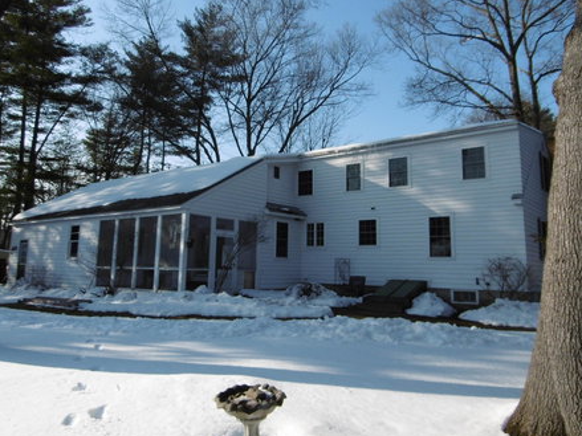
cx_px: 286
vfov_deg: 49.6
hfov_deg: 63.5
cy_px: 190
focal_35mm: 28
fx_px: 471
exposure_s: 1/1000
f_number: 3.1
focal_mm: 4.3
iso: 100
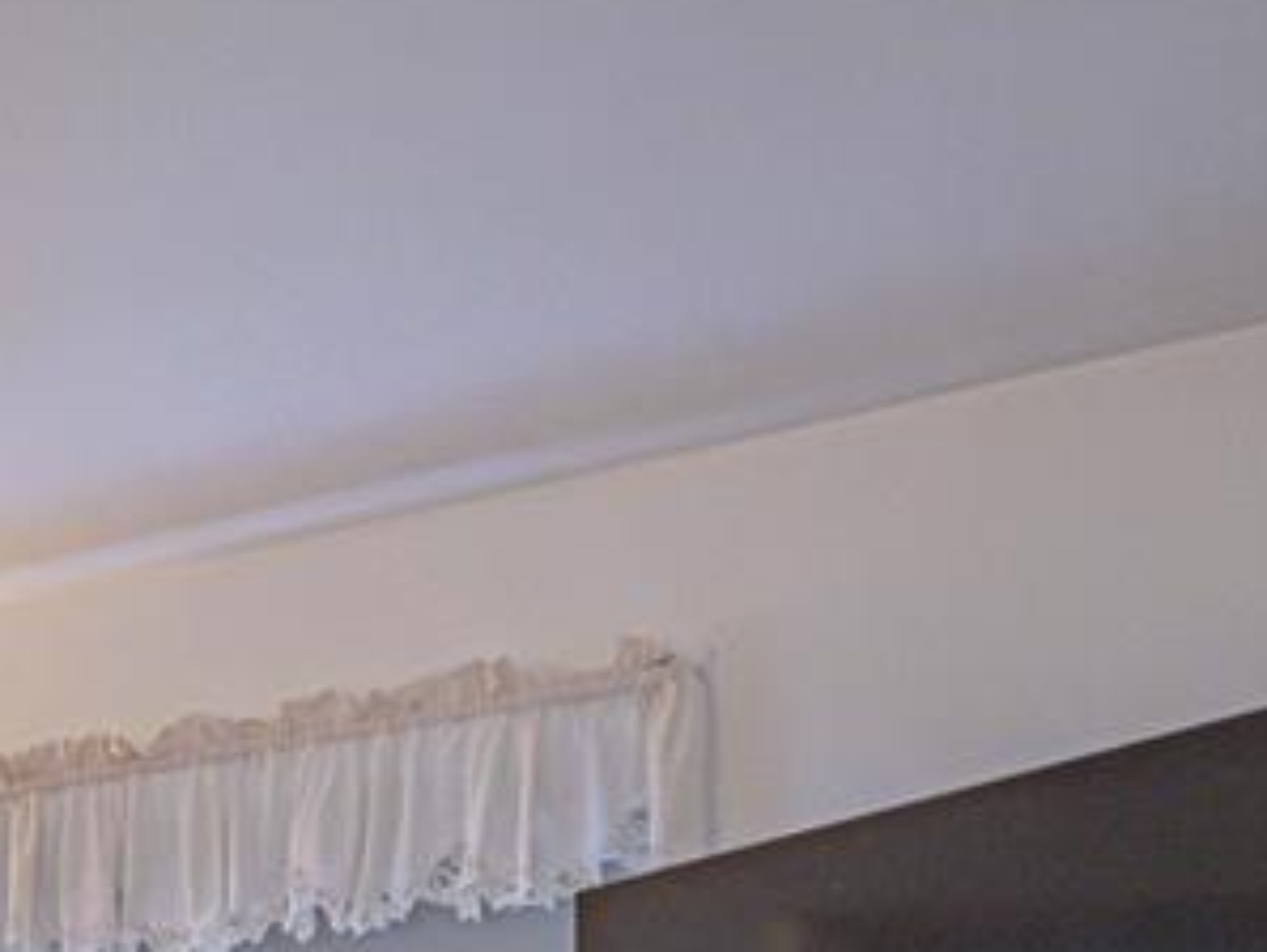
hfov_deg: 27.2
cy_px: 1441
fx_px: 2051
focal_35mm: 56
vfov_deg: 21.7
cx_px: -485
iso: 1250
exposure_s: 1/250
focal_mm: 16
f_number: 4
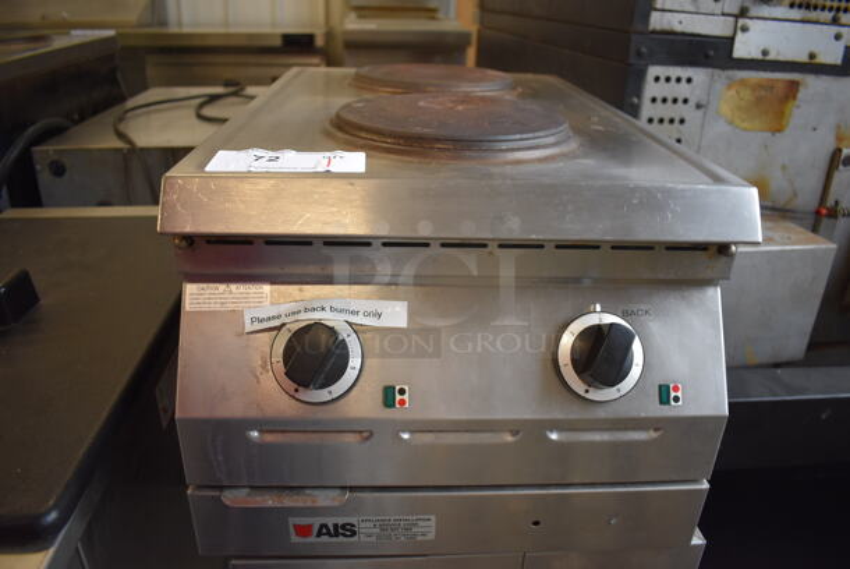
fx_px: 638
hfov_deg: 67.3
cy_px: 284
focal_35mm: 27
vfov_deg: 48.0
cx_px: 425
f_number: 3.5
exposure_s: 1/125
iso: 900
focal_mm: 18
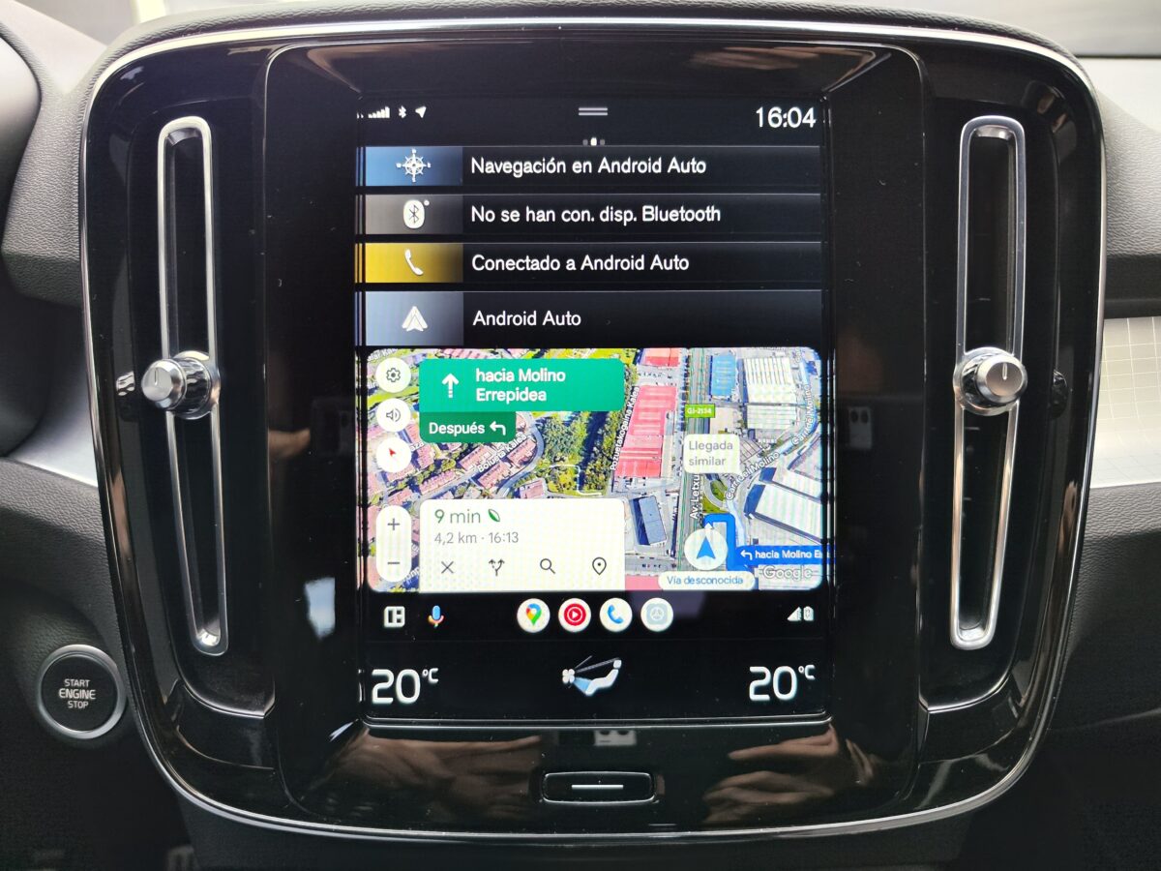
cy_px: 436
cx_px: 580
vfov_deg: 58.9
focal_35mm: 23
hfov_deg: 73.9
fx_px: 771
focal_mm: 7.01
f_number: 1.69
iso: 126
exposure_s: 1/100
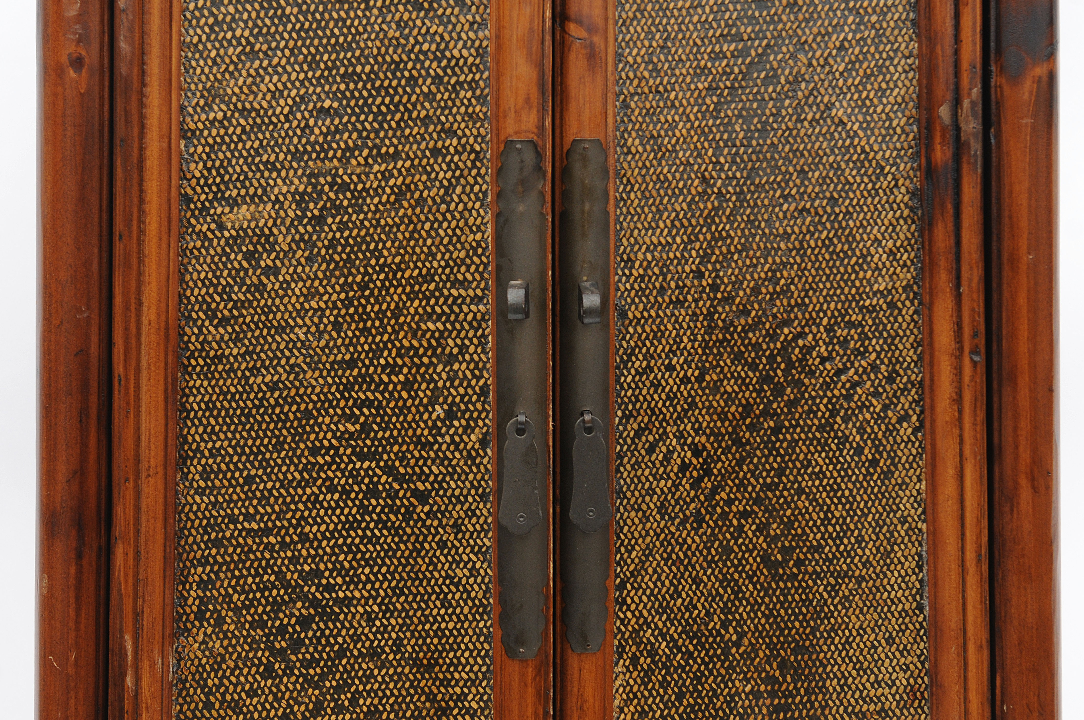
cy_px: 360
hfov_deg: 31.9
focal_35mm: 63
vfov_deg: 21.5
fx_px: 1895
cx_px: 542
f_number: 6.3
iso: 320
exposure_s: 1/200
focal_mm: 42
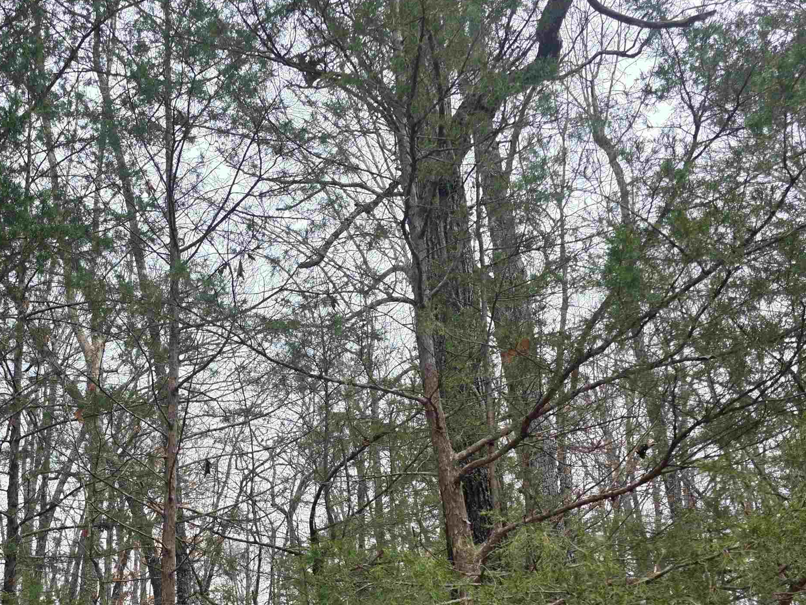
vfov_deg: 36.4
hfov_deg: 47.4
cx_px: 217
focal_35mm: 38
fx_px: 885
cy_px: 488
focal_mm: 6.3
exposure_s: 1/359
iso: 50
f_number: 1.7
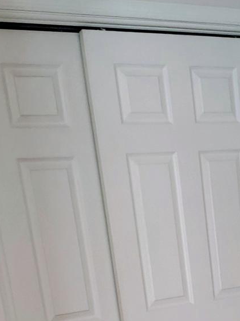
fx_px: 610
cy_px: 401
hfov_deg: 21.4
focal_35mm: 66
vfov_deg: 25.8
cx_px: 241
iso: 2431
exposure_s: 1/30
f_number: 1.8
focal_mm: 5.56
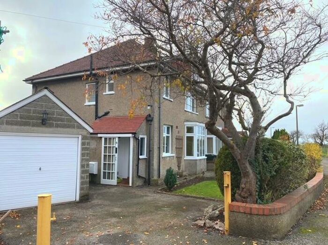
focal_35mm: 26
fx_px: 246
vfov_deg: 53.0
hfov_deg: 67.3
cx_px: 164
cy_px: 122
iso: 32
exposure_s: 1/666
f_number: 1.8
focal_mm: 4.25
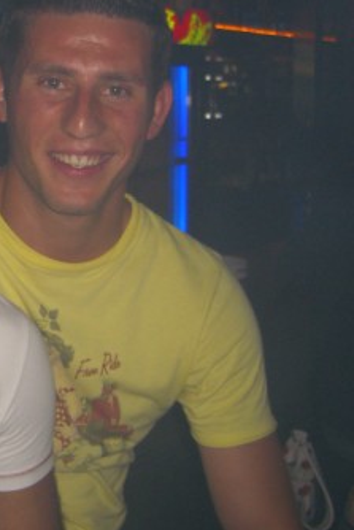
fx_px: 1046
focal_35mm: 71
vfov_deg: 28.4
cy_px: 205
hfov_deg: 18.3
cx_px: -59
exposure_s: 1/60
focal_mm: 7.9
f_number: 2.8
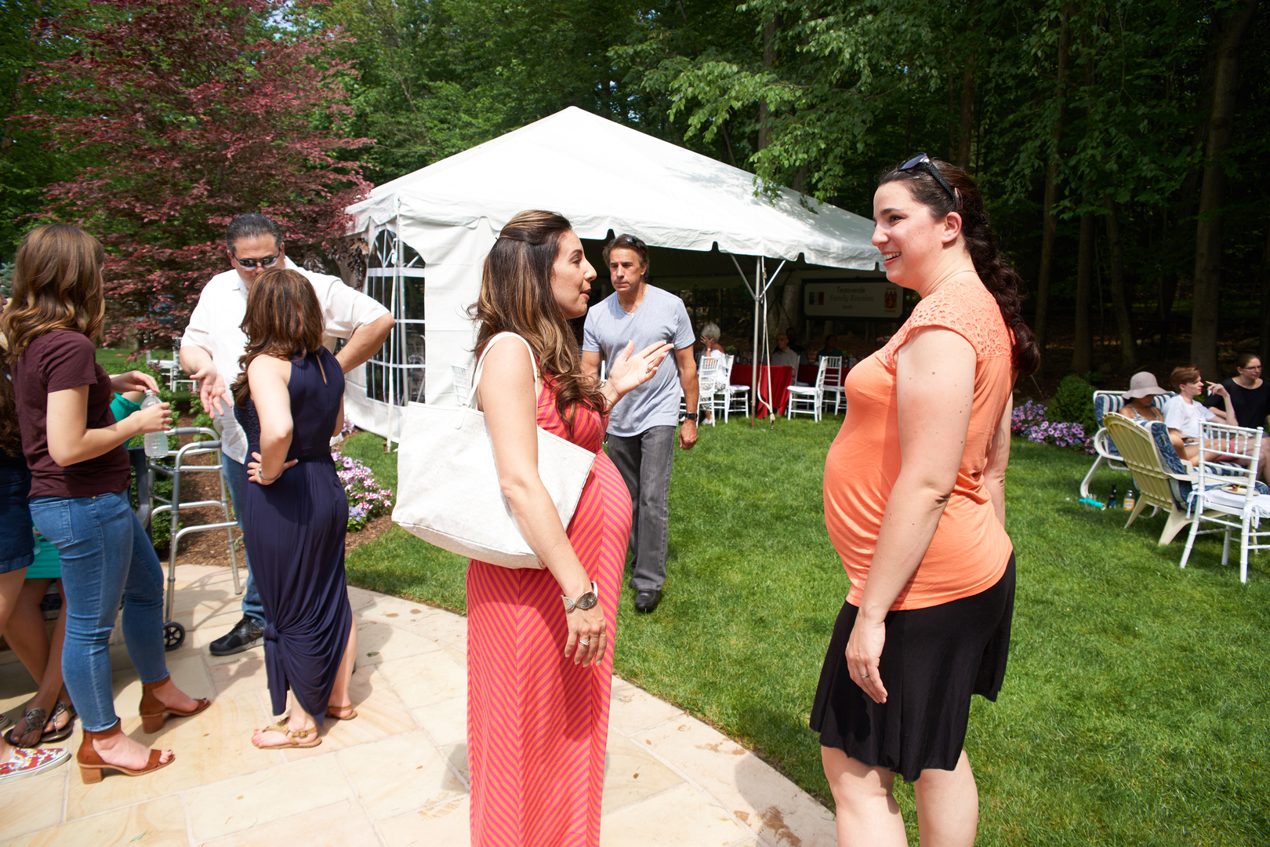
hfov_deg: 73.7
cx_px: 635
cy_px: 424
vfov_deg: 53.1
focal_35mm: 24
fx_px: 847
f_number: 5
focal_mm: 24
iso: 100
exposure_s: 1/250
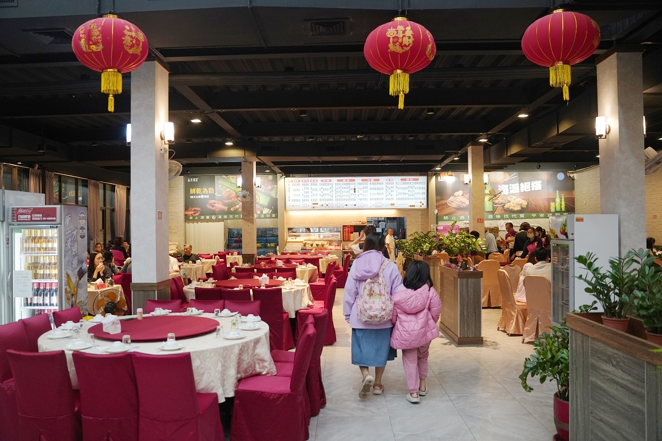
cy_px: 220
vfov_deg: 46.4
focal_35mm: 28
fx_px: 515
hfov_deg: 65.5
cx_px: 331
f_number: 3.2
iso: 1600
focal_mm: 28
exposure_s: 1/160
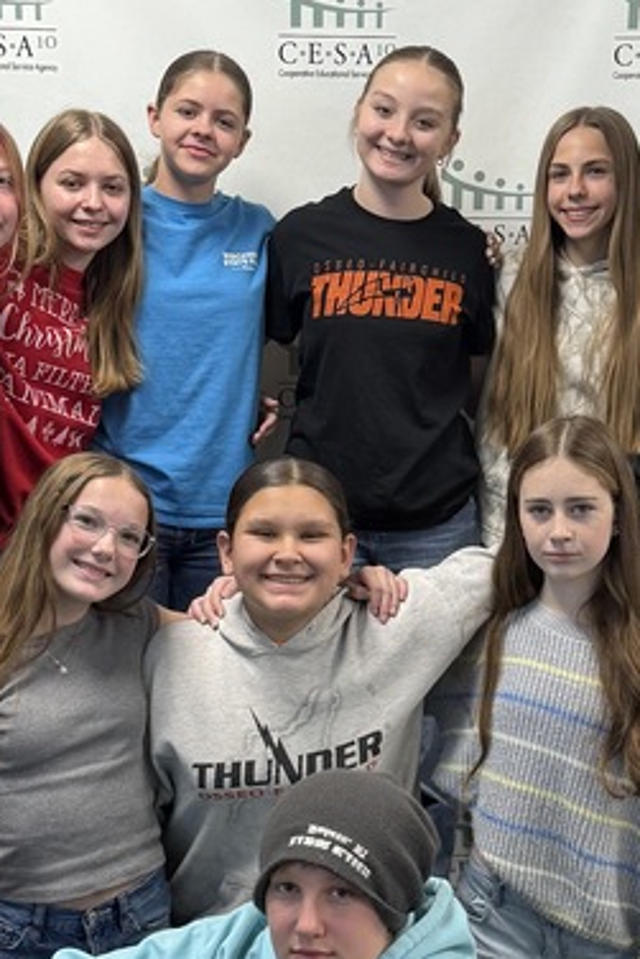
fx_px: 1812
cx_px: 347
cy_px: 564
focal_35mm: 68
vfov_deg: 29.6
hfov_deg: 20.0
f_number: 1.78
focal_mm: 6.76
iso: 200
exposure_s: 1/66
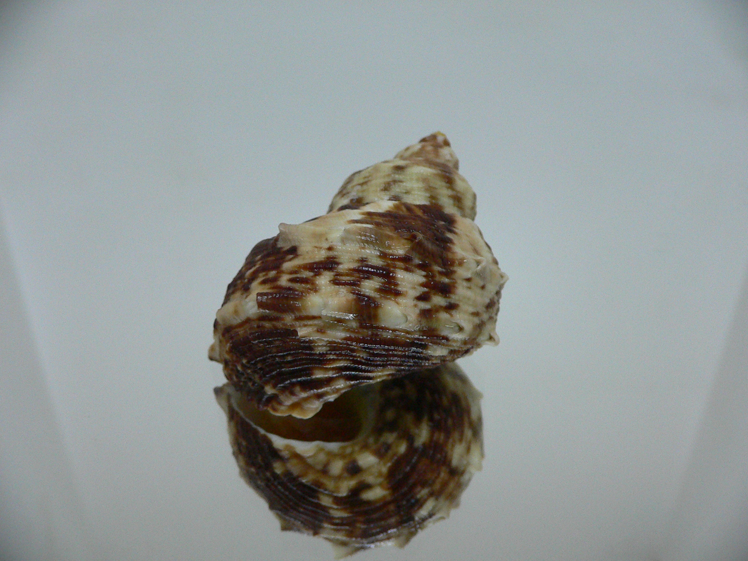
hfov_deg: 52.6
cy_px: 280
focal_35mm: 35
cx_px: 374
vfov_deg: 40.7
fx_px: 756
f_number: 2.8
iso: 200
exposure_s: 1/60
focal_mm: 4.6
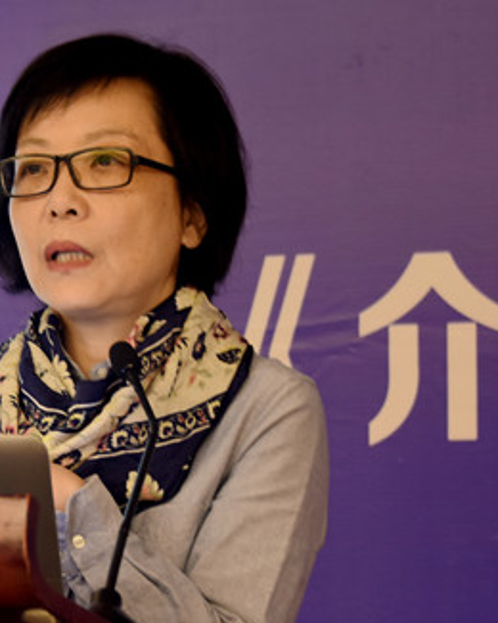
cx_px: -92
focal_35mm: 180
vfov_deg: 10.7
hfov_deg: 8.5
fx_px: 3316
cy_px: 358
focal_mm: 78
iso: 800
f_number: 5
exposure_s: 1/13
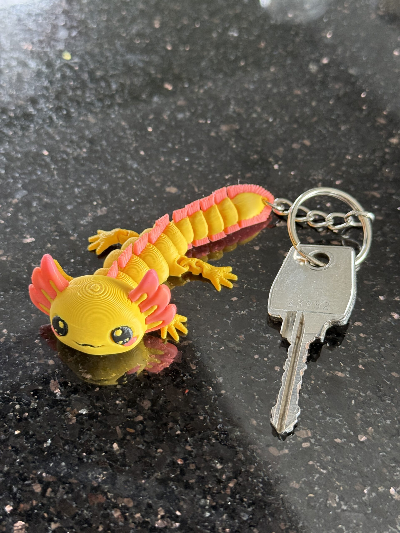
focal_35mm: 48
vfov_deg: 39.7
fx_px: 740
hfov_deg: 30.3
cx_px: 200
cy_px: 266
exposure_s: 1/60
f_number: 1.78
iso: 160
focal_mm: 6.76
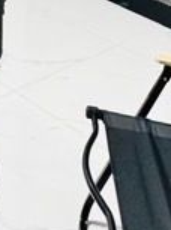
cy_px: -170
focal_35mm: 94
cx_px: 3
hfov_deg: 15.4
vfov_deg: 17.4
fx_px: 622
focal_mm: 2.22
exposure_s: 1/50
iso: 500
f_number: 2.2
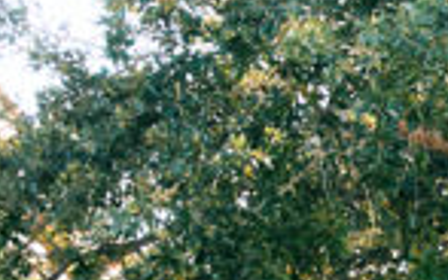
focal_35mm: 473
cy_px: 1097
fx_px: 5777
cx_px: 1670
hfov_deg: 4.2
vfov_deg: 2.7
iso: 400
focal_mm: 62
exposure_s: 1/1000
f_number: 3.2
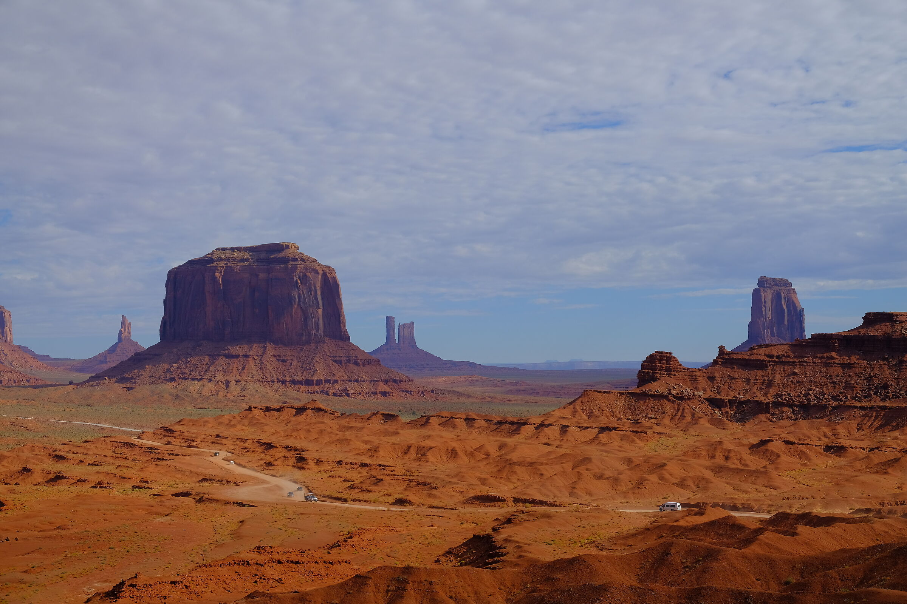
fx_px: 1360
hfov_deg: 36.9
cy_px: 302
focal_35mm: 54
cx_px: 454
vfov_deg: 25.1
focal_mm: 35.8
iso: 200
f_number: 5.6
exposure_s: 1/1500
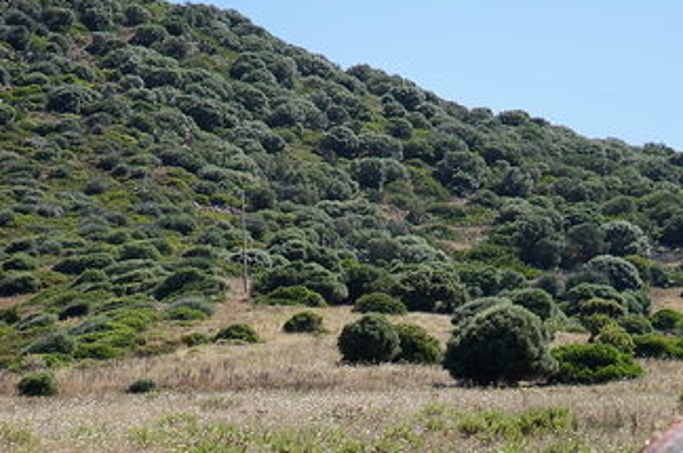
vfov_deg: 9.8
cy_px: 159
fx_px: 2633
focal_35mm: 139
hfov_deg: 14.8
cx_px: 354
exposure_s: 1/4000
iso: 100
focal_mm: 50
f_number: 1.8
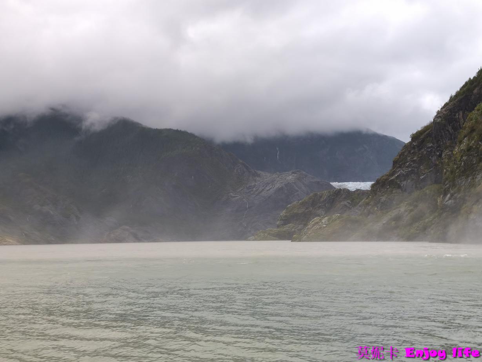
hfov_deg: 41.2
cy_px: 181
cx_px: 241
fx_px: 641
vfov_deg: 31.5
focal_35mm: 46
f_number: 1.6
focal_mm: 6.57
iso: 64
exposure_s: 1/120
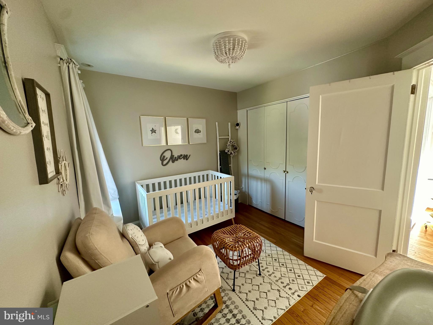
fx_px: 175
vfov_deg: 85.7
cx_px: 216
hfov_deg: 102.1
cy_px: 162
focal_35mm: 14
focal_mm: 2.22
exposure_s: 1/60
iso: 400
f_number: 2.2
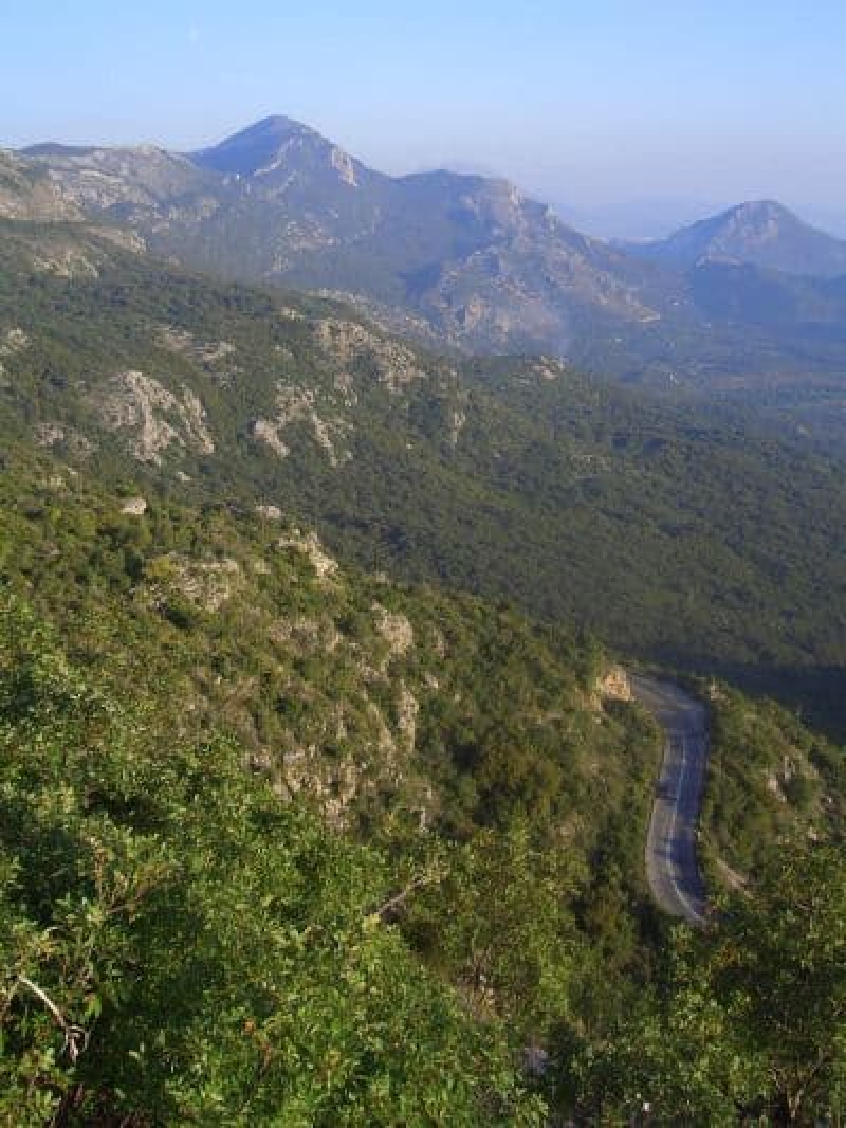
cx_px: 423
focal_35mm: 39
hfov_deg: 36.8
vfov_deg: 47.9
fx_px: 1270
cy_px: 564
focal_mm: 8
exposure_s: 1/160
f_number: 4.8
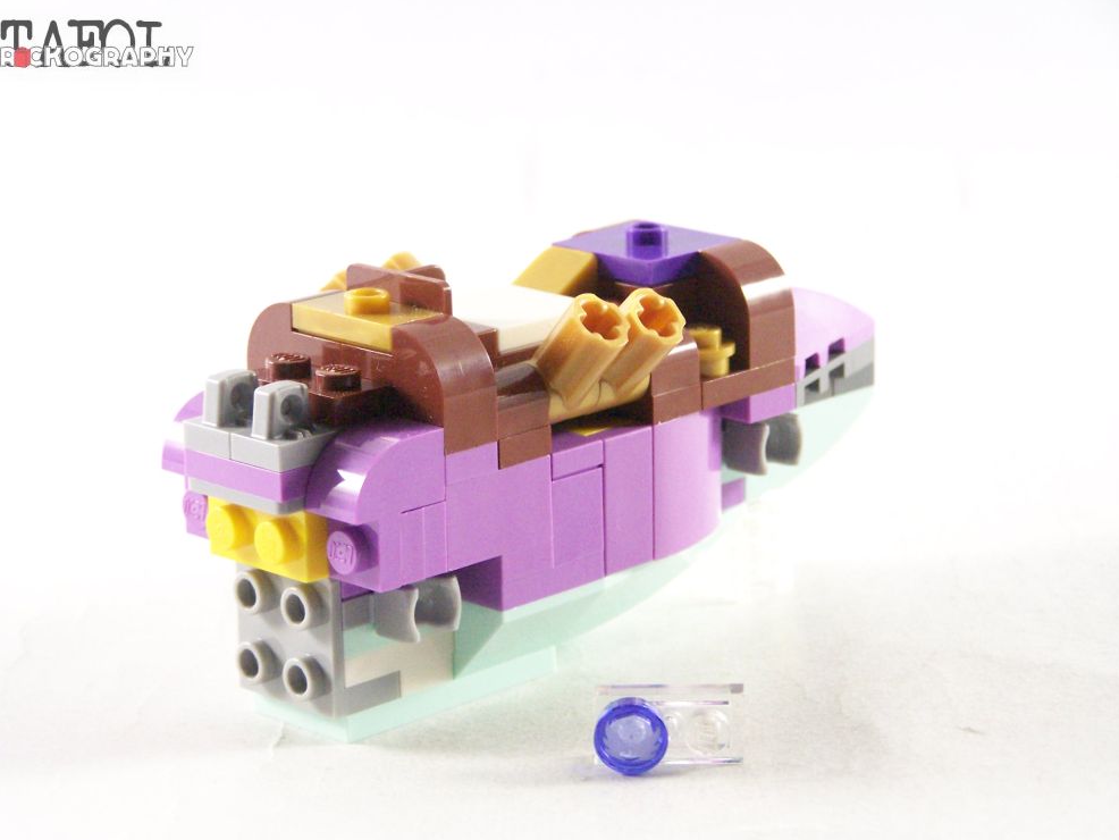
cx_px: 544
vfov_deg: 13.6
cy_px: 432
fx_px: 3524
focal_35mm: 109
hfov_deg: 18.0
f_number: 3.2
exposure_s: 1/60
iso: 400
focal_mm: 17.5
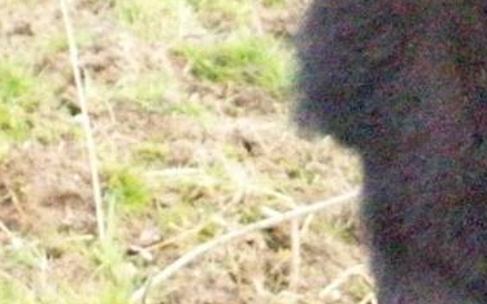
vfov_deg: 2.7
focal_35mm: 489
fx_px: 6487
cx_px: 744
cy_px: -44
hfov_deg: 4.3
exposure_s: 1/471
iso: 800
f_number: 4.8
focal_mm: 18
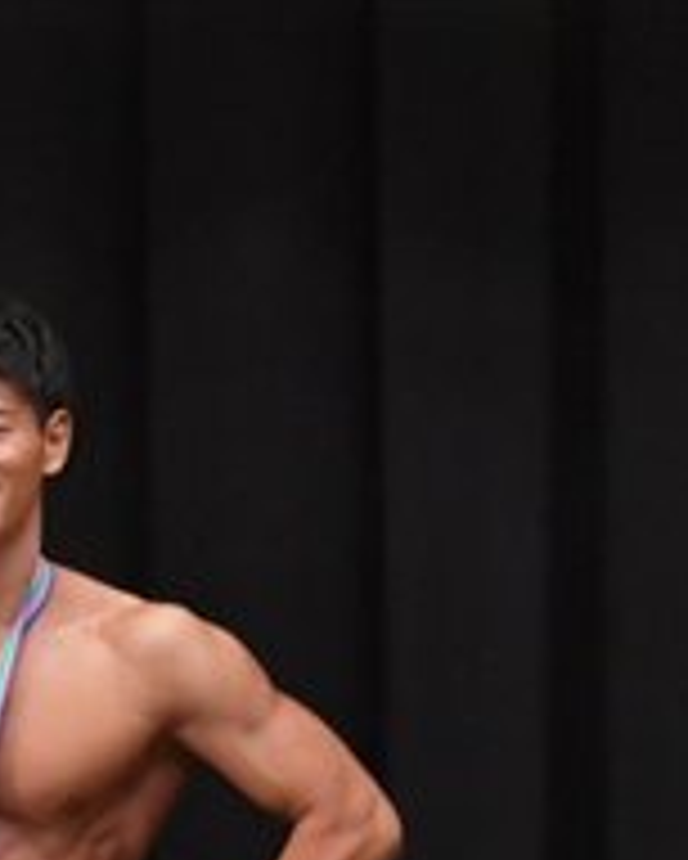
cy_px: 1157
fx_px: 19558
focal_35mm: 769
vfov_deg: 2.5
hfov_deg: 2.0
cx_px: -780
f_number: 5.6
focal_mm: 135
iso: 6400
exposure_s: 1/400
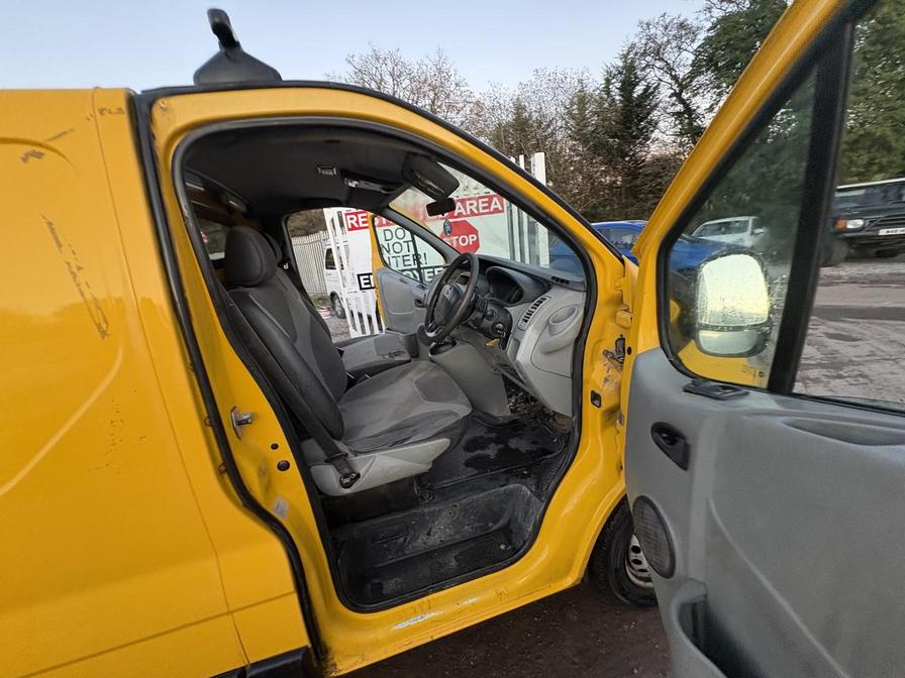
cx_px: 452
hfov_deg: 102.1
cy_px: 339
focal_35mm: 14
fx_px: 366
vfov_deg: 85.7
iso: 250
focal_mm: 2.22
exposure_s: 1/63
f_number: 2.2
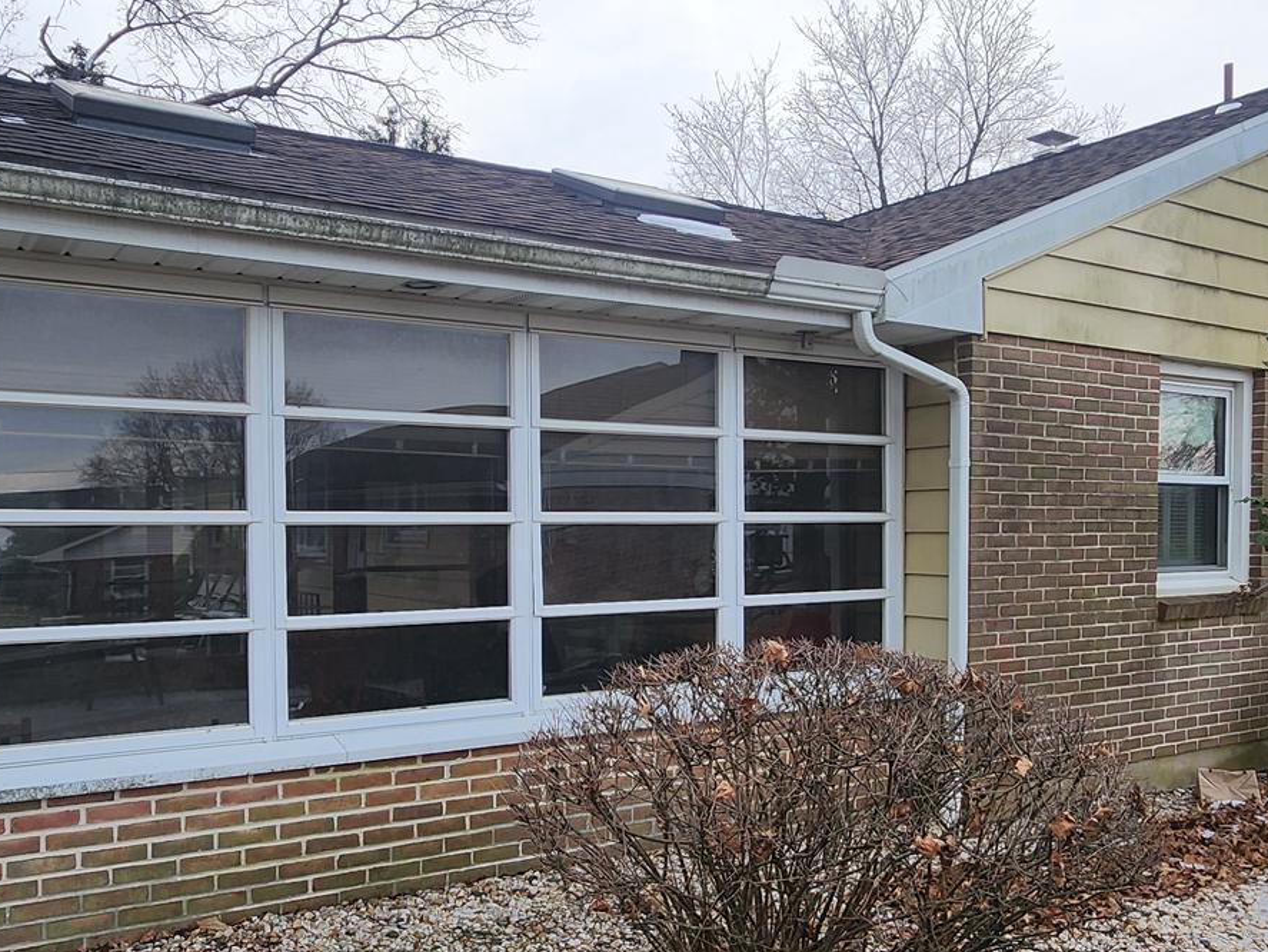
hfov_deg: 59.9
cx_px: 620
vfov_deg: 46.6
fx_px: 1099
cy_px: 572
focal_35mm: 30
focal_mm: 2.2
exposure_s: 1/138
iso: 50
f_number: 2.2
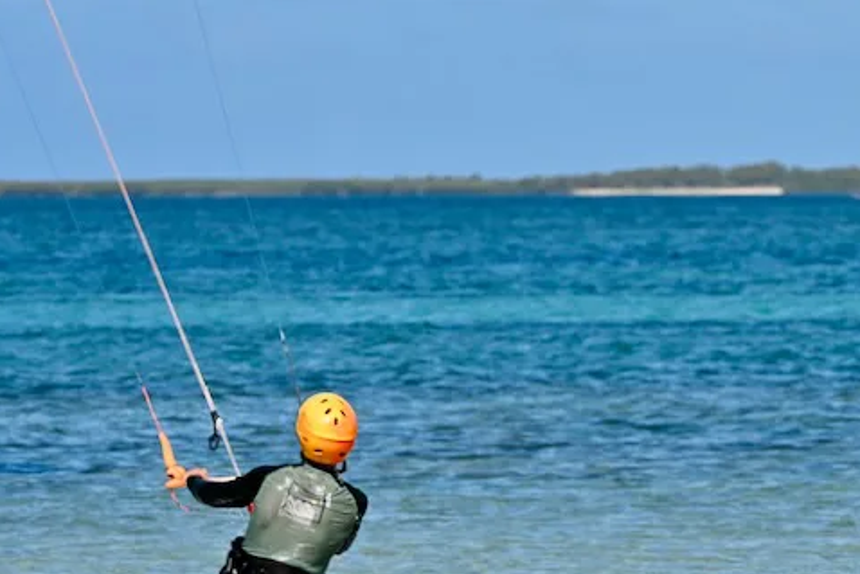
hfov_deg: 4.5
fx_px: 10992
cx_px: 628
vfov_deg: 3.0
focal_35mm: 460
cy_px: 428
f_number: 8
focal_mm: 200
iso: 200
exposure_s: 1/500
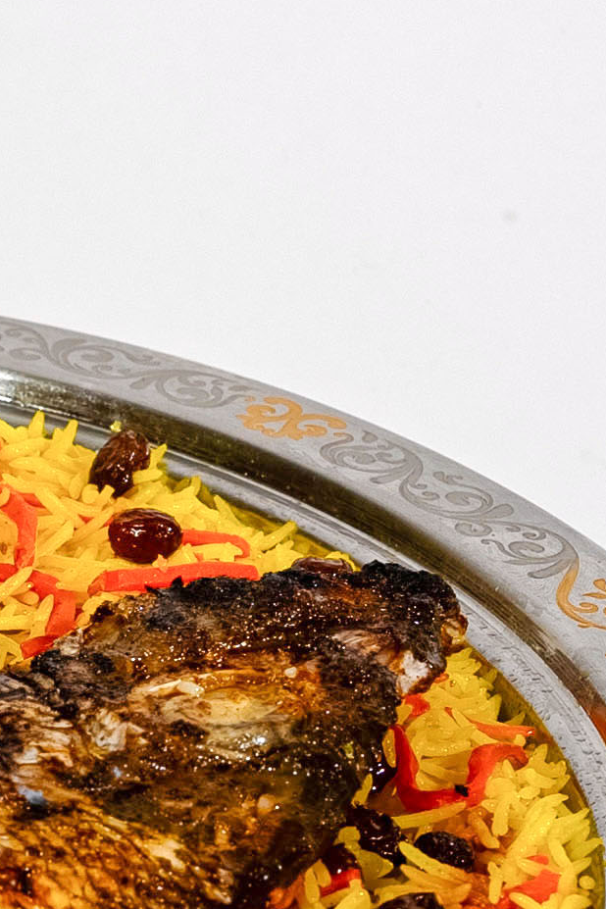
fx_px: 6817
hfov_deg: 5.0
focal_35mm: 270
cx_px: -501
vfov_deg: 7.6
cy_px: 715
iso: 640
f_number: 8
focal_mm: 59
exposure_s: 1/100
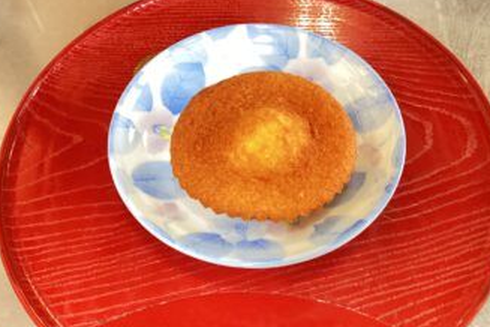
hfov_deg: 51.9
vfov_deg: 35.9
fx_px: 504
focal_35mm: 37
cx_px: 258
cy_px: 154
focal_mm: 3.3
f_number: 2.4
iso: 500
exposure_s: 1/25
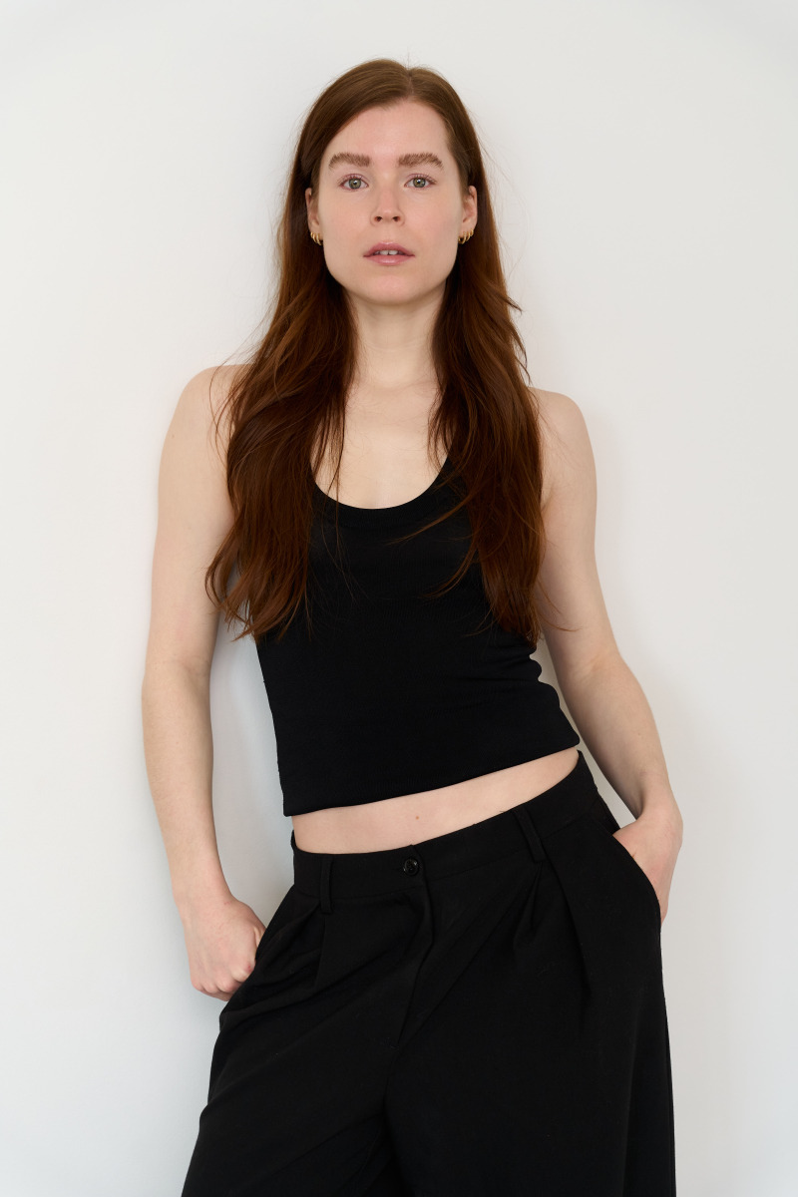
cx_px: 399
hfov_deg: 22.4
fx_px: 2018
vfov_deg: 33.0
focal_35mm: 61
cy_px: 598
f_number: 4.5
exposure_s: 1/160
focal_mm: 60.7
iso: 640
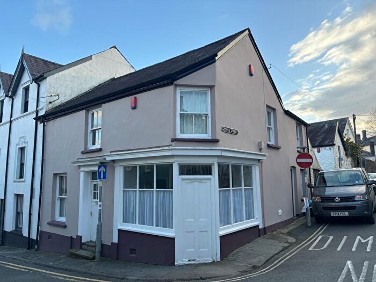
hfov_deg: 67.3
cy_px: 141
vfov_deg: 53.1
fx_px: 282
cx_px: 188
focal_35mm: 26
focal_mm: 5.96
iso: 50
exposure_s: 1/442
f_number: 1.6
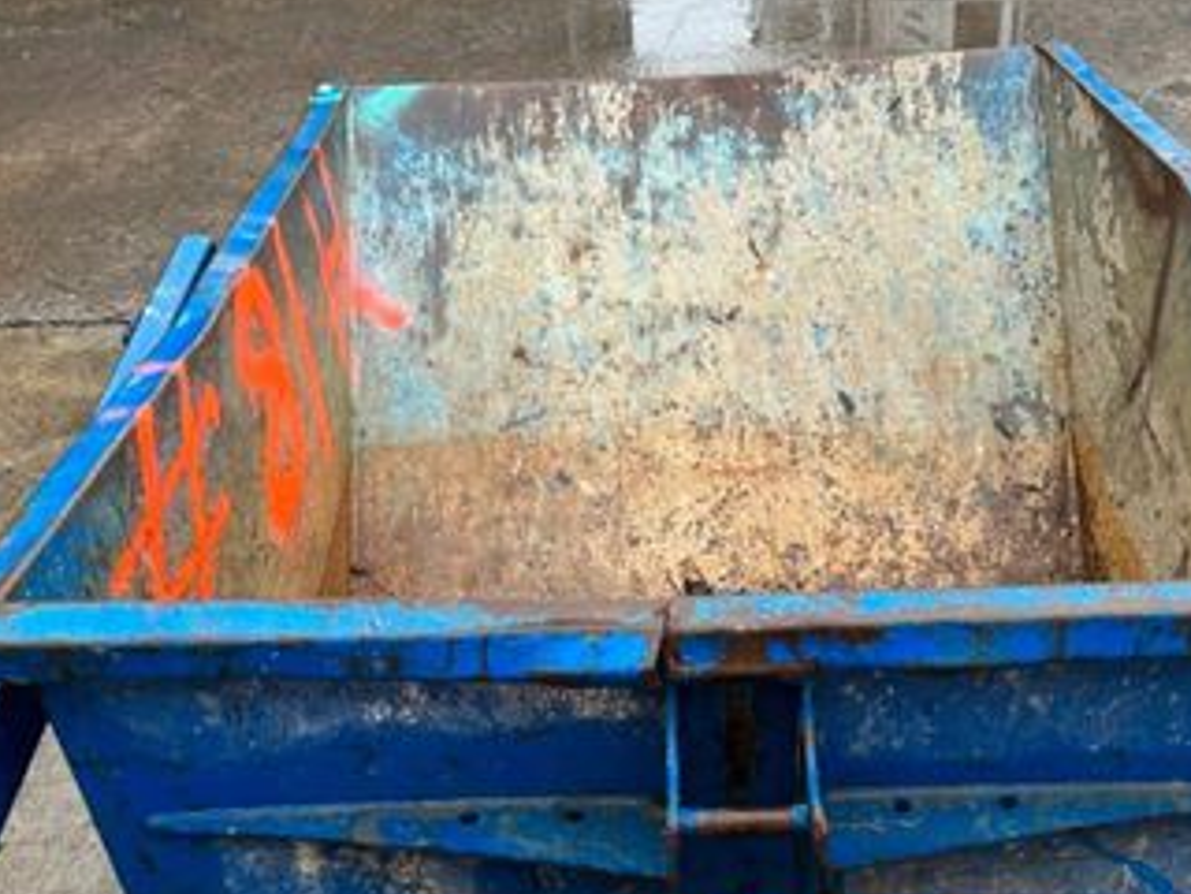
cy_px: 689
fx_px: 1548
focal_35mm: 45
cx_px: 741
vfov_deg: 31.5
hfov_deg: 41.8
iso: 100
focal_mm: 6.86
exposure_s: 1/121
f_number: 1.78
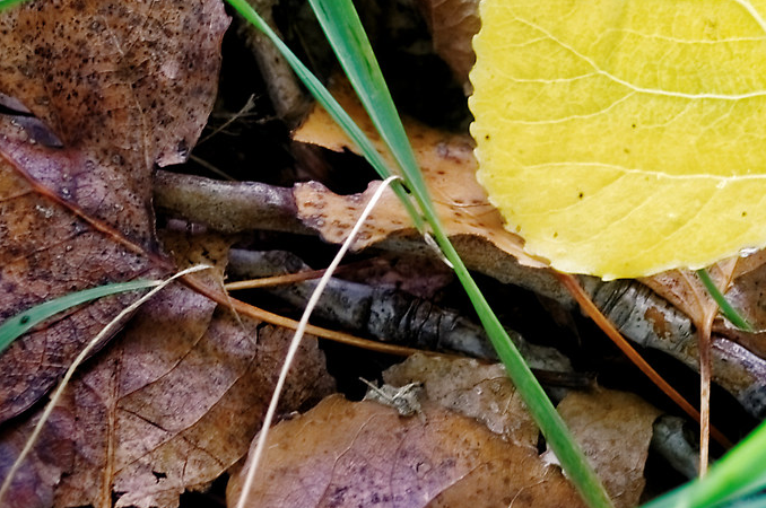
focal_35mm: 170
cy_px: 12
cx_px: 558
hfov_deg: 12.1
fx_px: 3612
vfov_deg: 8.0
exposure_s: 1/50
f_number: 4.8
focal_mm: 32
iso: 200
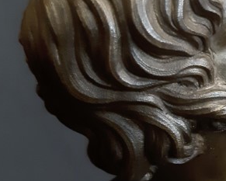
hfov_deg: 18.9
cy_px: 151
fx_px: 629
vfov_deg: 16.2
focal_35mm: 94
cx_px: 292
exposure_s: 1/25
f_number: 1.7
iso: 400
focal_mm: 3.93
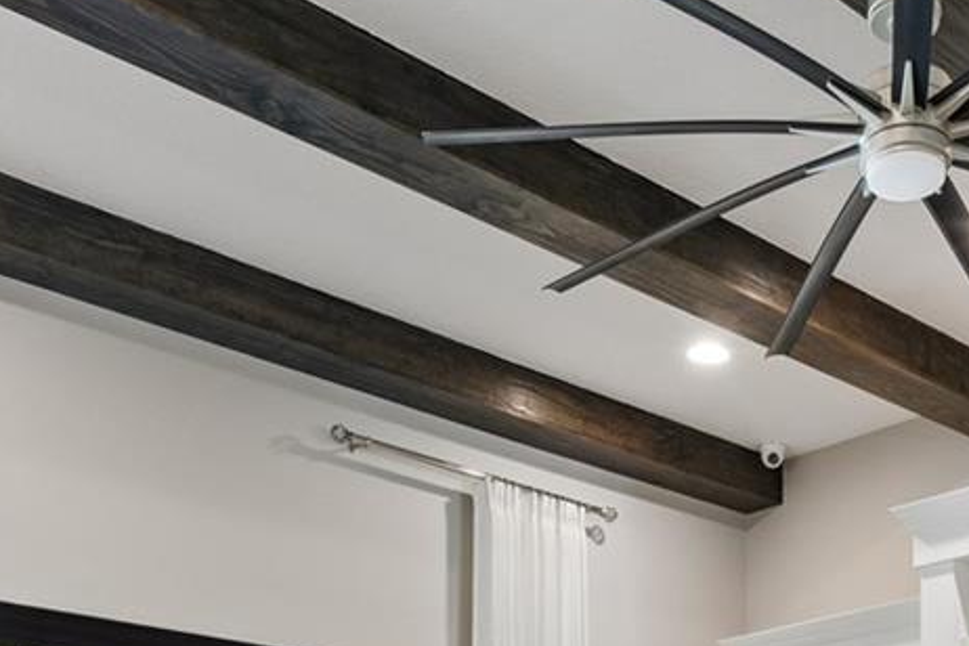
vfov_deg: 21.9
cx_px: 753
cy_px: 952
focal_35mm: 52
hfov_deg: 37.1
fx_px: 1400
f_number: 7.1
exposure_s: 1/2
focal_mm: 10
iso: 100
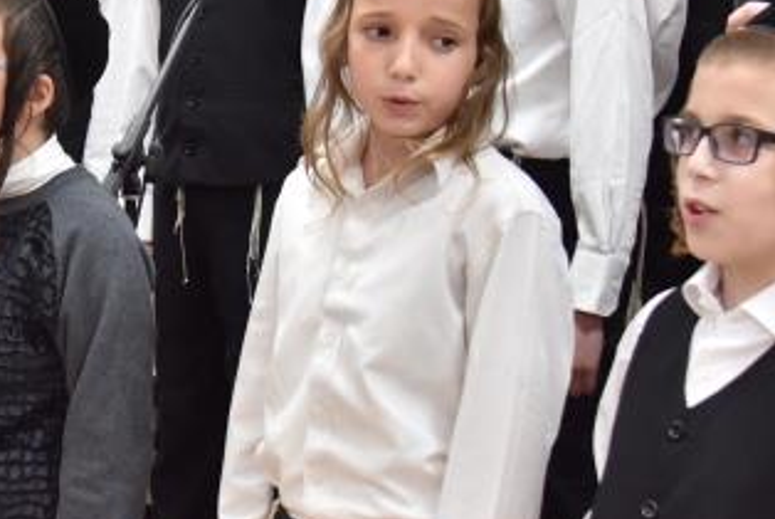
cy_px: 53
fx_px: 2176
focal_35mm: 101
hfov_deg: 19.9
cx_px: 106
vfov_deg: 13.5
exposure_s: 1/200
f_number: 4
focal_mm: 31
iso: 2000
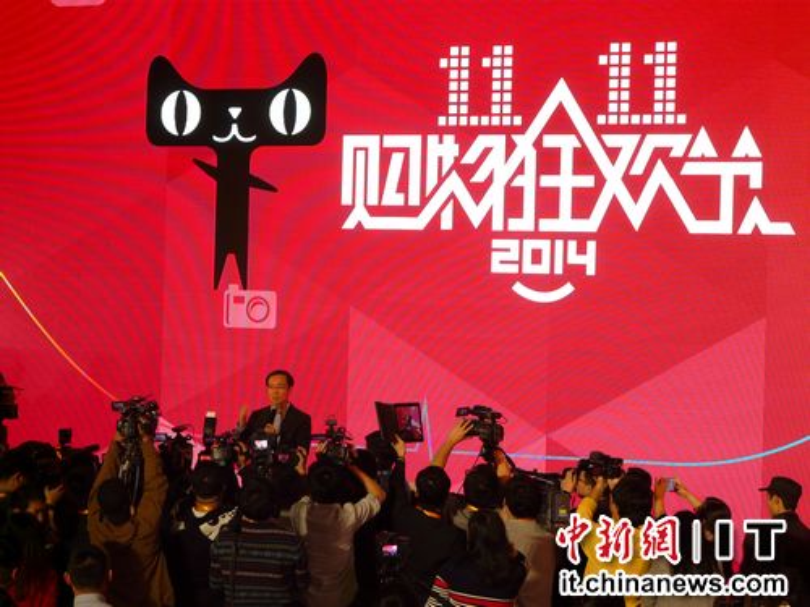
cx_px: 405
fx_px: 2480
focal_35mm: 106
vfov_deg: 14.0
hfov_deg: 18.5
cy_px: 304
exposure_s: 1/40
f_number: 3.6
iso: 200
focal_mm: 17.5
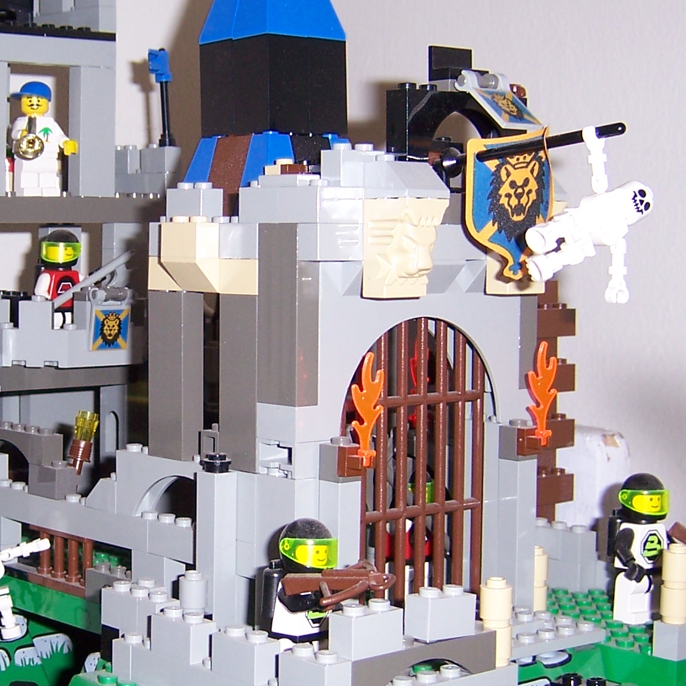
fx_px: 1659
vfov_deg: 23.4
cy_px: 324
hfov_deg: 23.0
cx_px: 137
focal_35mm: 74
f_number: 2.8
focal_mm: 6.2
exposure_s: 1/60
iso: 80
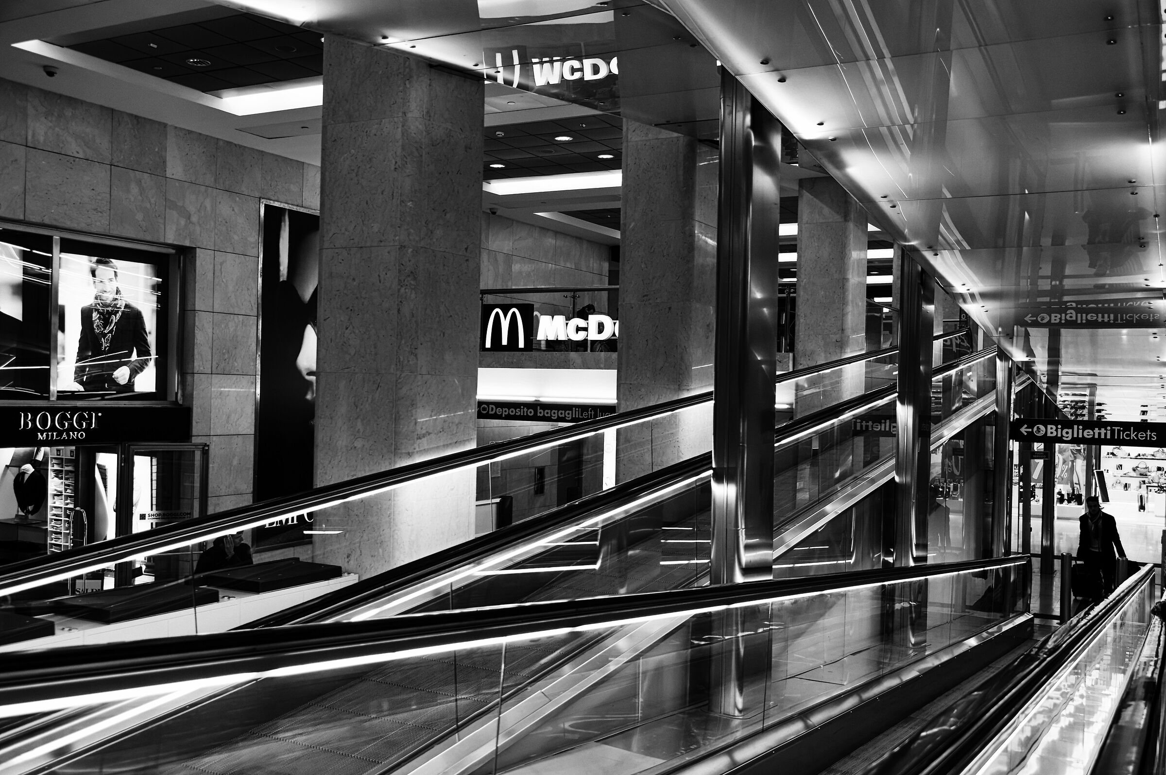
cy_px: 388
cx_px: 583
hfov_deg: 55.8
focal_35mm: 34
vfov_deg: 38.8
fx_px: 1100
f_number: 4
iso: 200
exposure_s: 1/60
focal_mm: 23
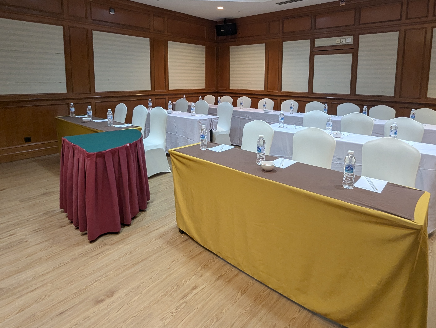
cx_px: 231
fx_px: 240
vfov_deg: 66.6
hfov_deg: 84.5
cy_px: 105
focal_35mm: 19
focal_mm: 1.95
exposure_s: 1/25
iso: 185
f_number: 2.2
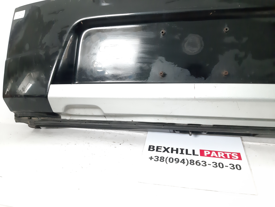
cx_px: 138
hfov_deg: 65.3
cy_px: 104
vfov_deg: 51.4
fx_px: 214
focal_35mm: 27
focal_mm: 3.93
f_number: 1.7
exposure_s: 1/50
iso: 500
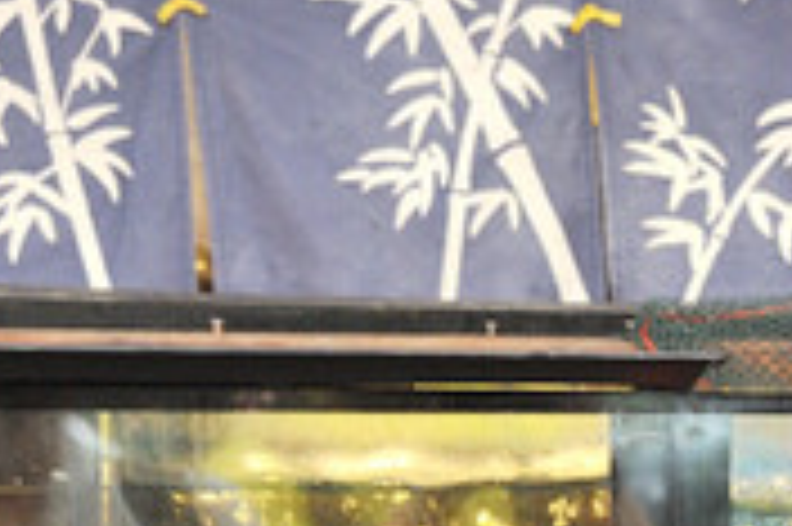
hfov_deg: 13.1
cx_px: 1080
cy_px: 740
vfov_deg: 8.9
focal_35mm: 151
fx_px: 3319
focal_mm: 38
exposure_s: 1/60
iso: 1600
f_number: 5.6
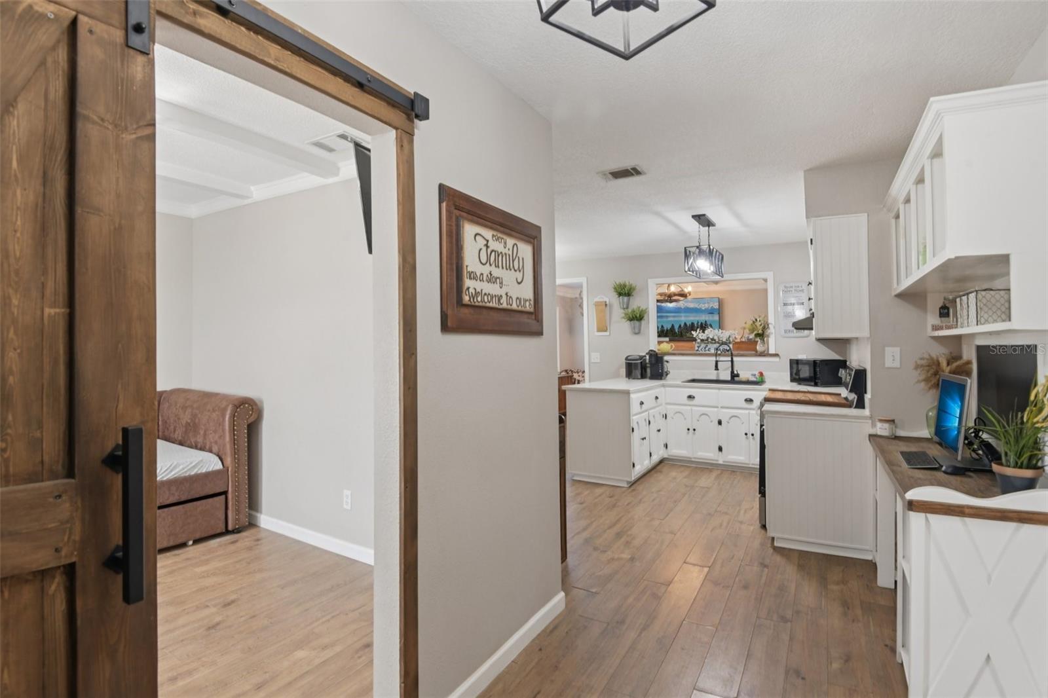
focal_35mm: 16
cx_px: 524
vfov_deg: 73.7
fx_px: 466
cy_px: 349
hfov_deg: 96.7
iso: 400
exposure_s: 1/13
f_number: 8
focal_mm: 16
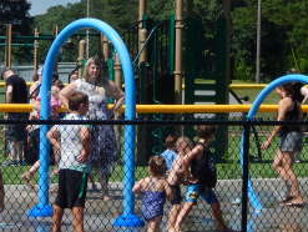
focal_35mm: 226
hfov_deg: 8.7
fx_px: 2014
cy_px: 75
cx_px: 9
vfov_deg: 6.6
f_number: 4.3
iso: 125
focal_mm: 15.3
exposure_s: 1/1000
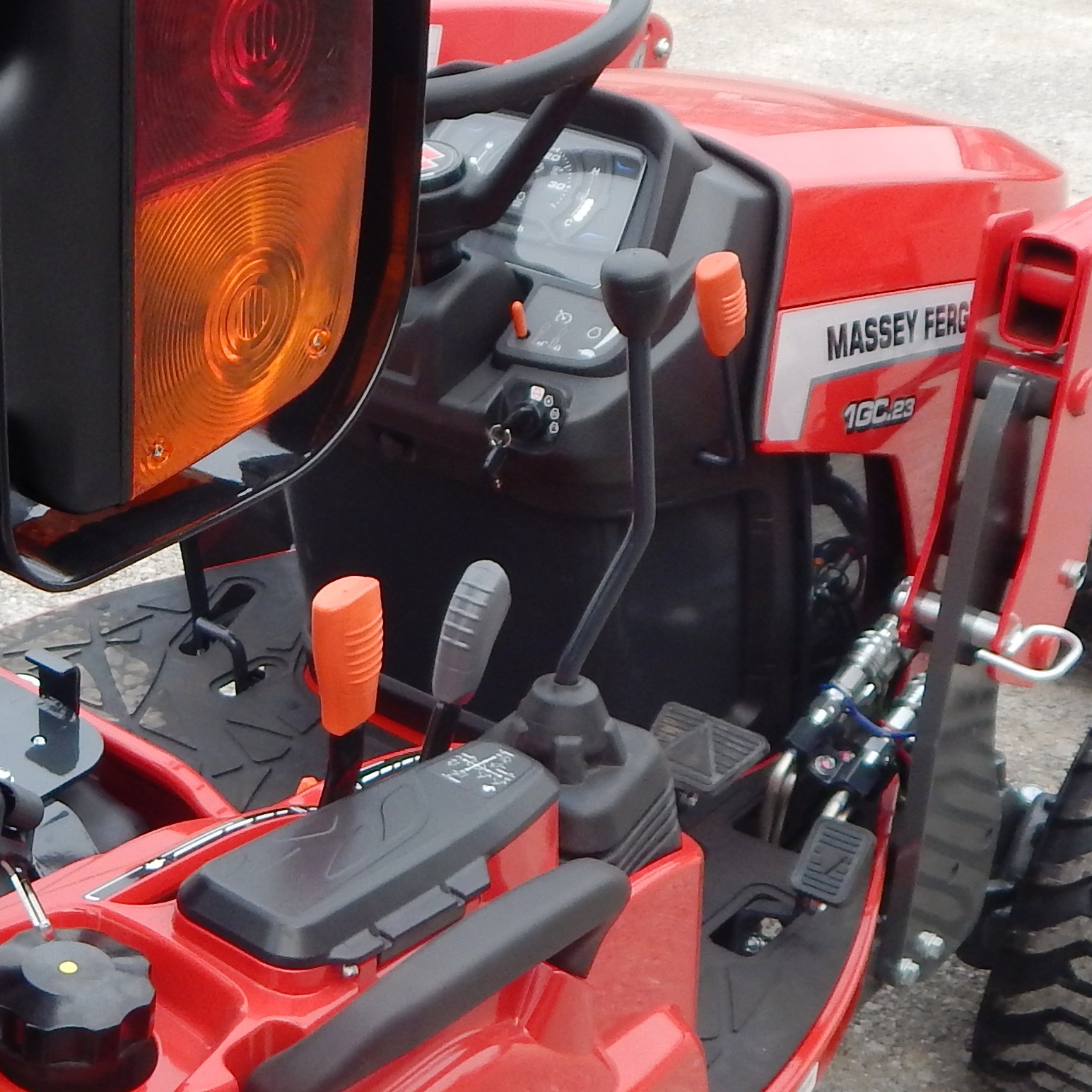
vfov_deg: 29.5
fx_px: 2070
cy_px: 493
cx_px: 168
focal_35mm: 58
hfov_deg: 28.7
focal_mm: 4
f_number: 3
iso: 125
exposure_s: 1/125
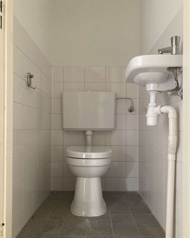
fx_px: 211
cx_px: 97
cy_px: 129
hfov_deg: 48.5
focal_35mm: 30
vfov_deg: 58.7
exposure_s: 1/43
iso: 320
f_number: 1.8
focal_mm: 3.99
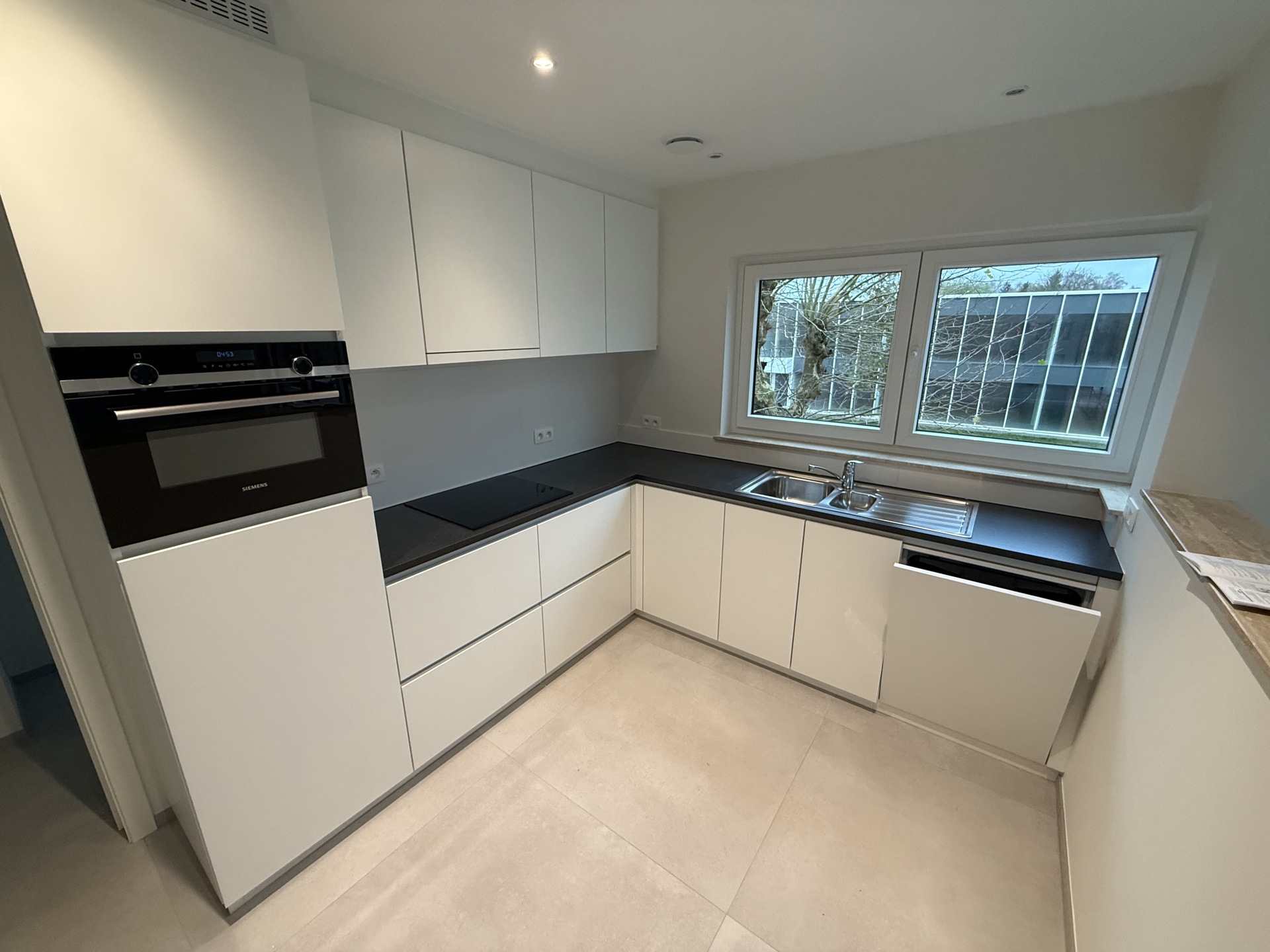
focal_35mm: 14
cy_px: 476
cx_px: 635
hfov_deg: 102.1
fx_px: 514
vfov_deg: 85.7
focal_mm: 2.22
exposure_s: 1/100
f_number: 2.2
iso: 250
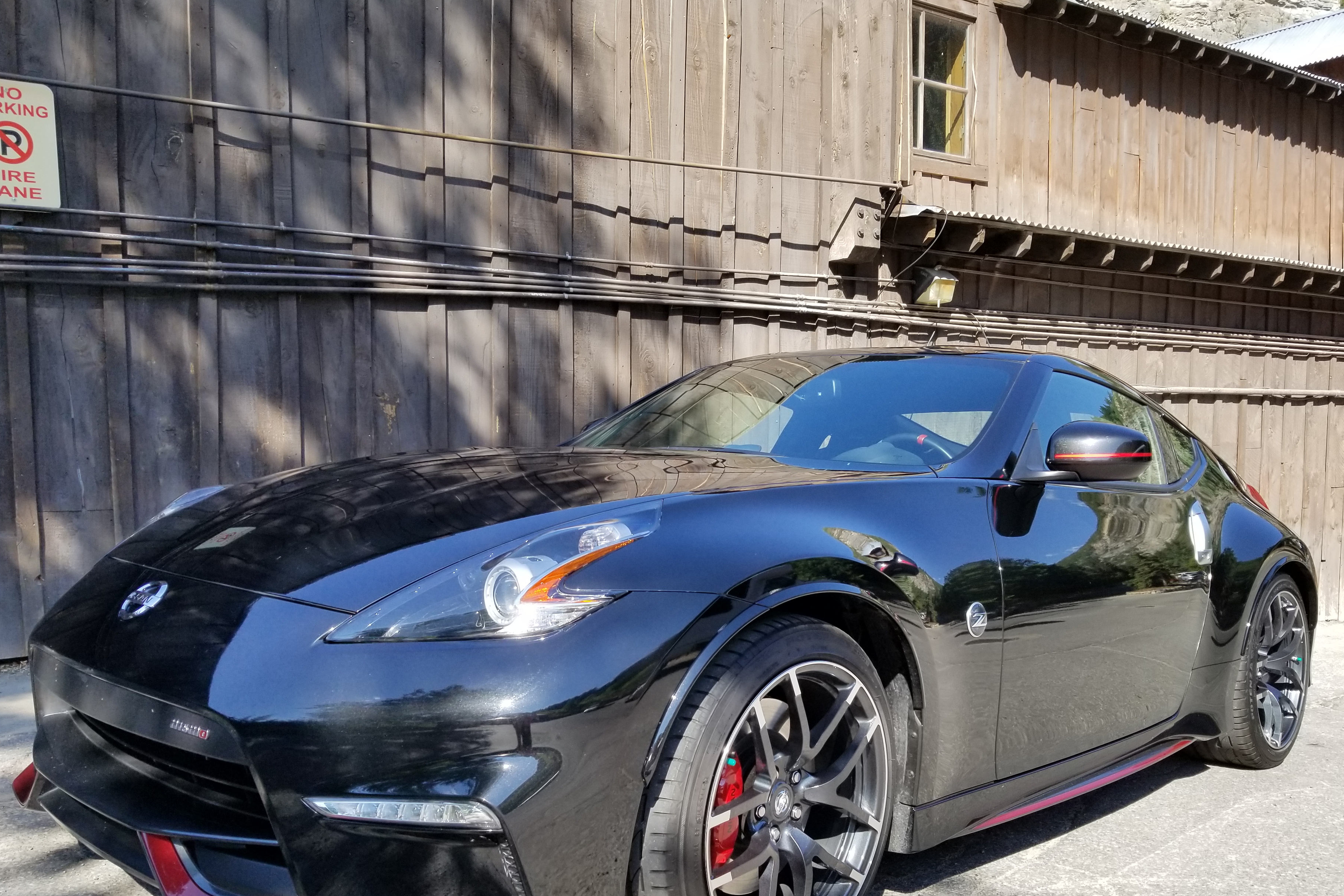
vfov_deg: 43.4
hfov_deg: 61.9
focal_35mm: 30
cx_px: 696
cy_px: 541
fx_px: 1120
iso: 50
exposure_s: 1/842
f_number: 1.7
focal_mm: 4.25
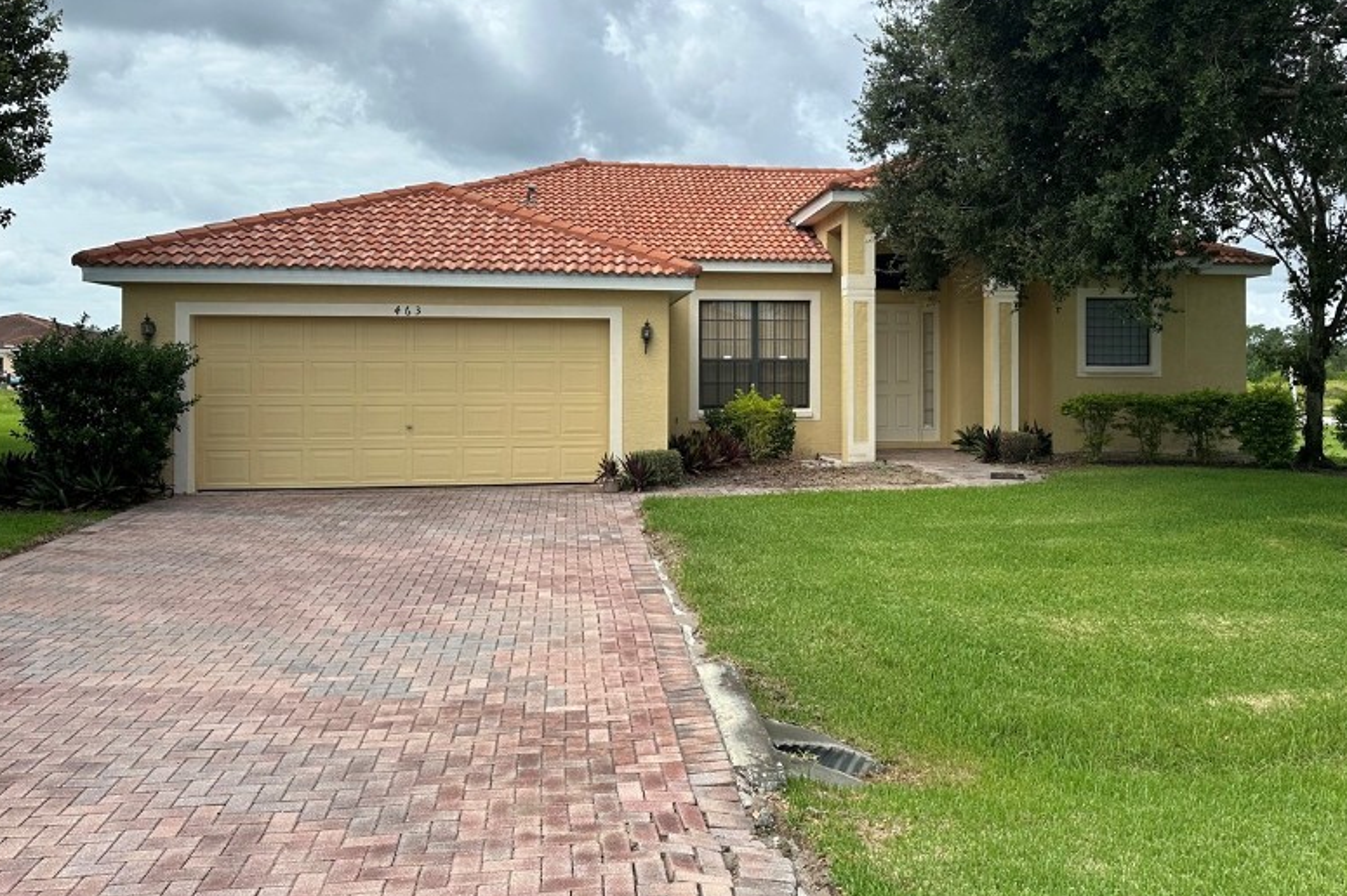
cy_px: 366
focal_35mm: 33
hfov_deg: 56.9
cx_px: 787
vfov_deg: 39.8
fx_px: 1234
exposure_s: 1/3356
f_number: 1.78
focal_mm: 6.86
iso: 80
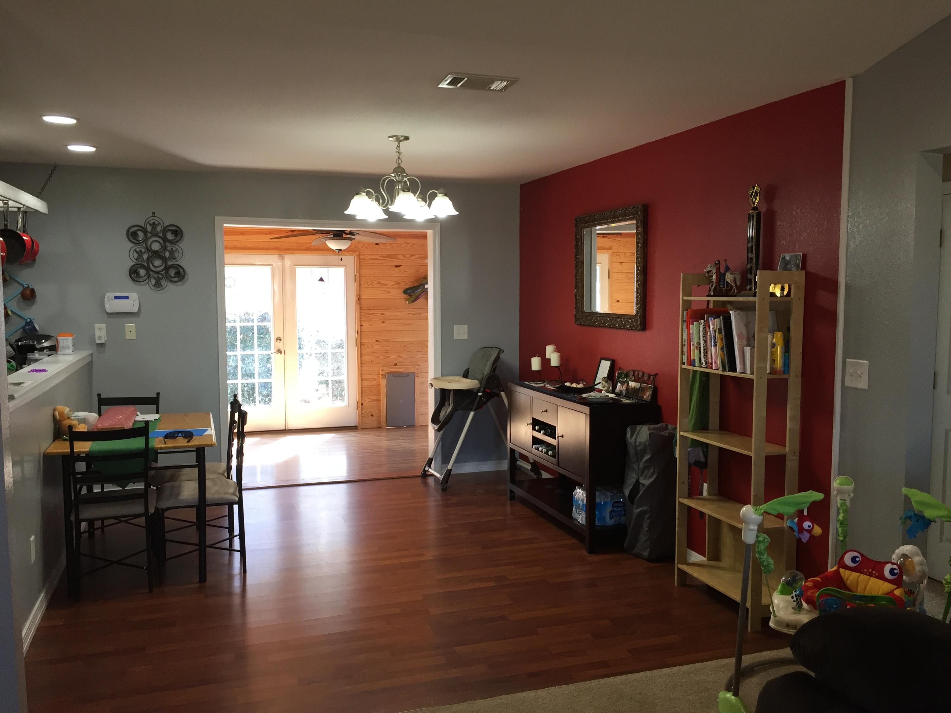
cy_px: 356
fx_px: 797
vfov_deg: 48.2
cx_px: 476
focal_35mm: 29
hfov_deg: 61.7
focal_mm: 4.15
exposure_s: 1/30
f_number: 2.2
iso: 32
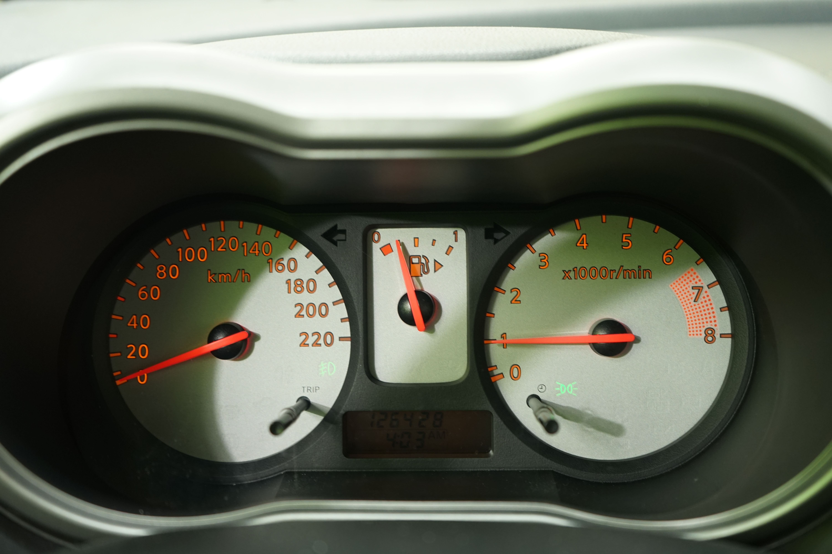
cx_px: 416
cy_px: 277
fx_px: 971
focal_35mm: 42
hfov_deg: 46.4
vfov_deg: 31.9
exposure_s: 1/13
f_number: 4.5
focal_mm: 42
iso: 800
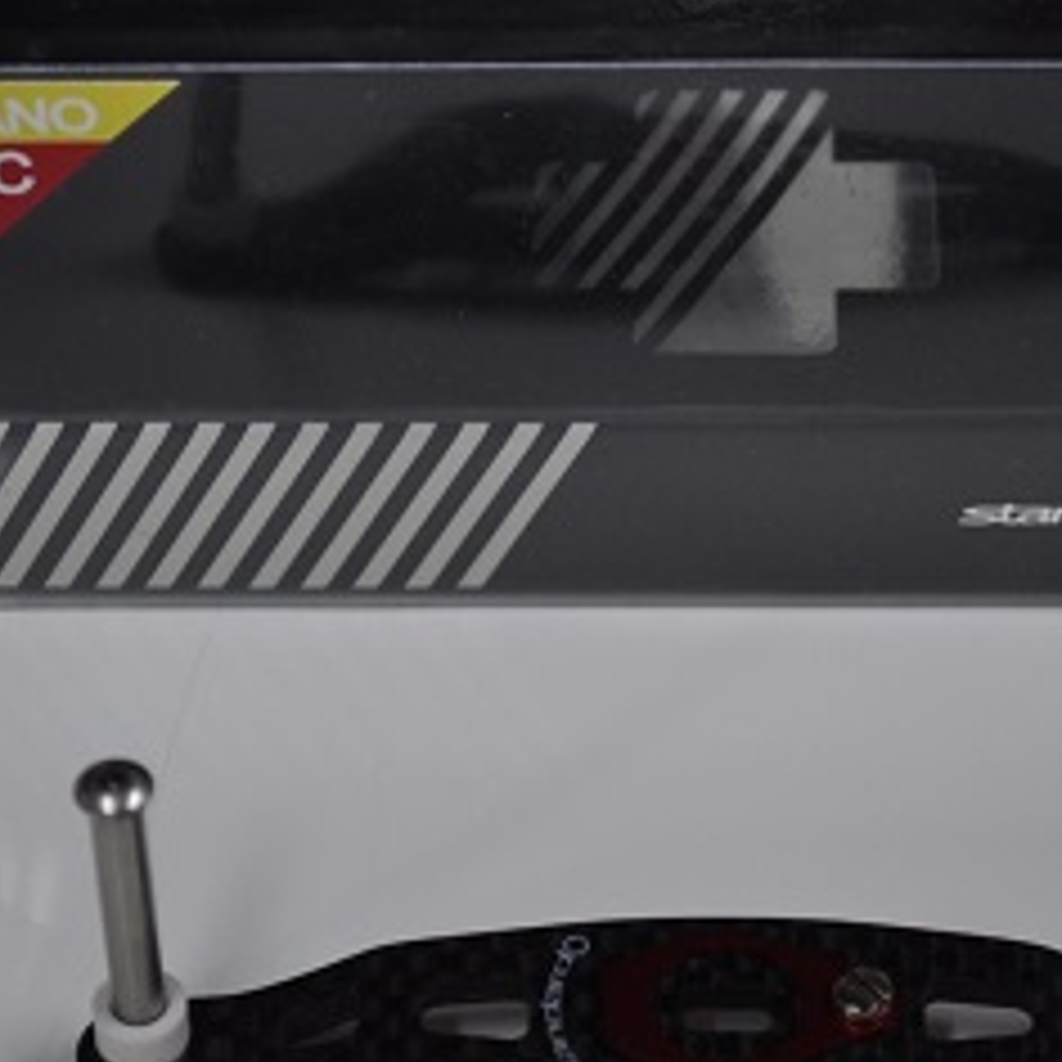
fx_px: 5311
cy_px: 446
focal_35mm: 153
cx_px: 801
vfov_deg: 11.4
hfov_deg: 11.4
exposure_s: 1/60
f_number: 5.3
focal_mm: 44
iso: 400
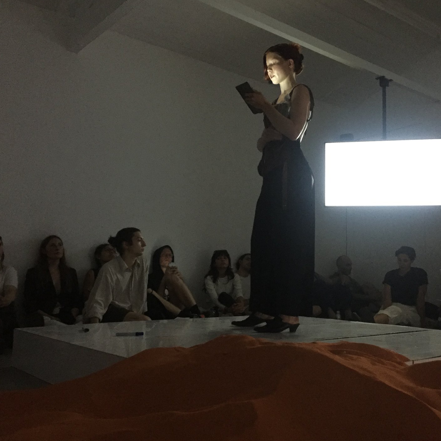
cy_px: 219
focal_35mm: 35
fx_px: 504
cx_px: 255
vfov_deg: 47.2
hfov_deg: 47.1
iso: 800
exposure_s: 1/17
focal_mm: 4.15
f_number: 2.2
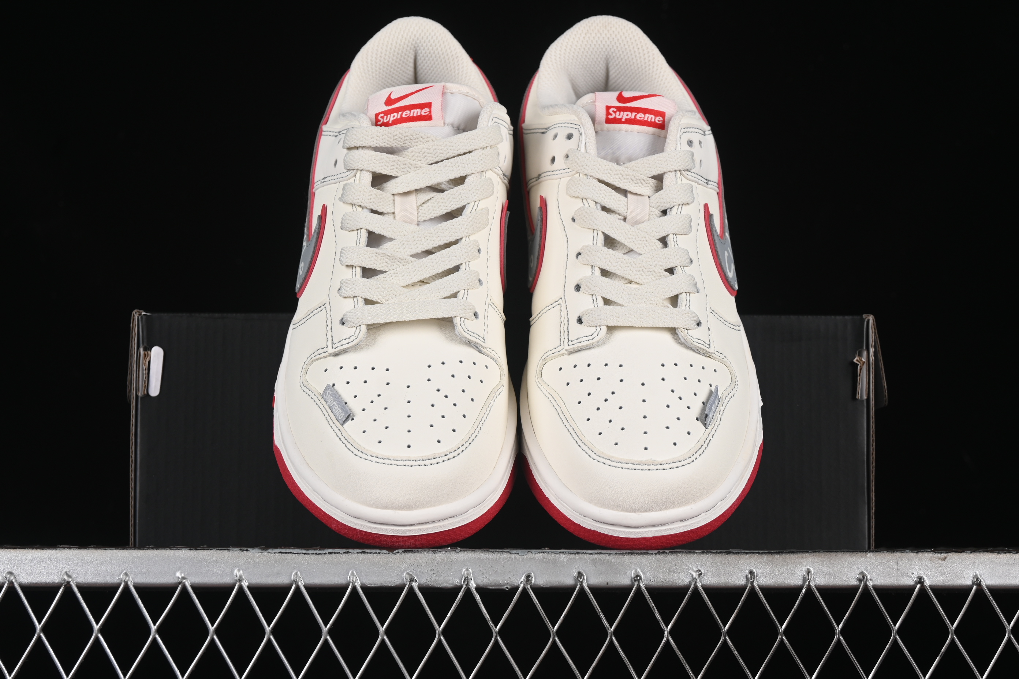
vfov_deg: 18.2
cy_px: 340
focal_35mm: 75
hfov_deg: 27.0
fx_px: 2123
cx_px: 510
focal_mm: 50
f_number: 8
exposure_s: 1/100
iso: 160
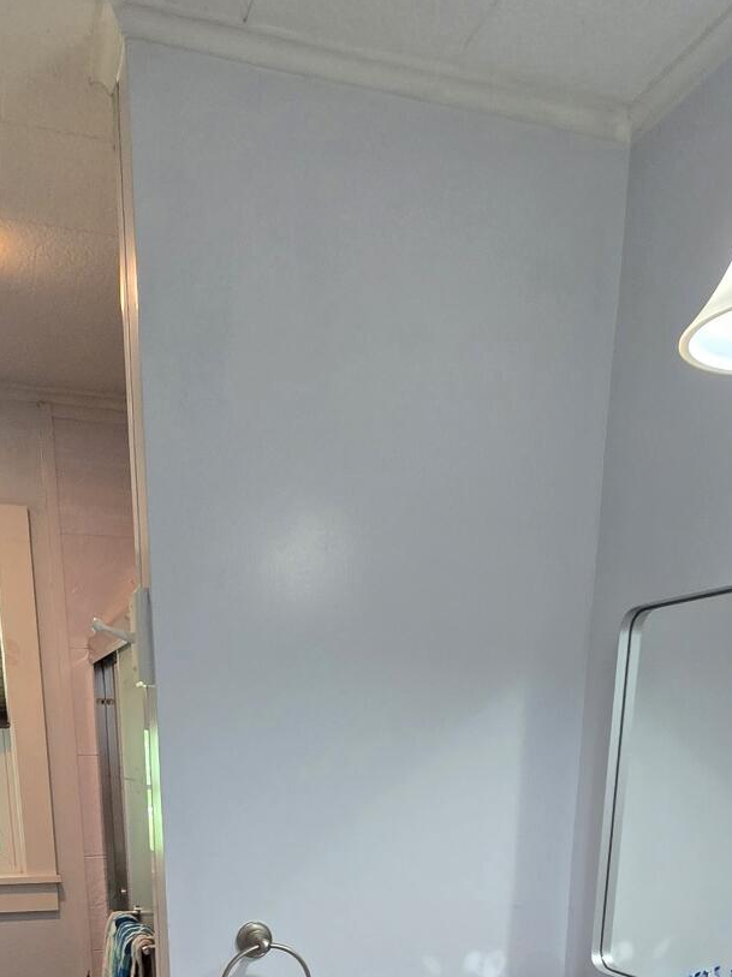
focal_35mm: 32
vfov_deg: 42.8
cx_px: 322
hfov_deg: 44.0
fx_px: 903
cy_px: 1102
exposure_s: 1/60.2
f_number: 2.2
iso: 100
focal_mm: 2.2
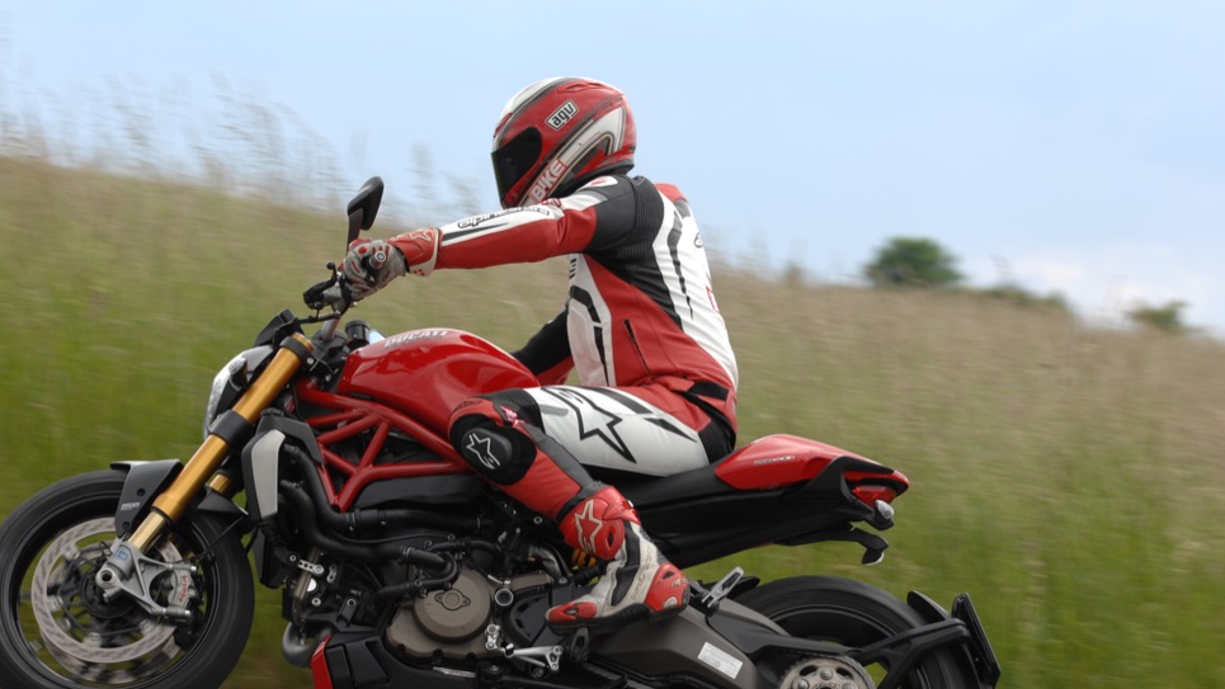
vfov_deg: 8.9
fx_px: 4450
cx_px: 546
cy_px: 413
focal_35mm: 137
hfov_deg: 15.7
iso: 125
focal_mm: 78
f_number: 4.8
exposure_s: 1/320
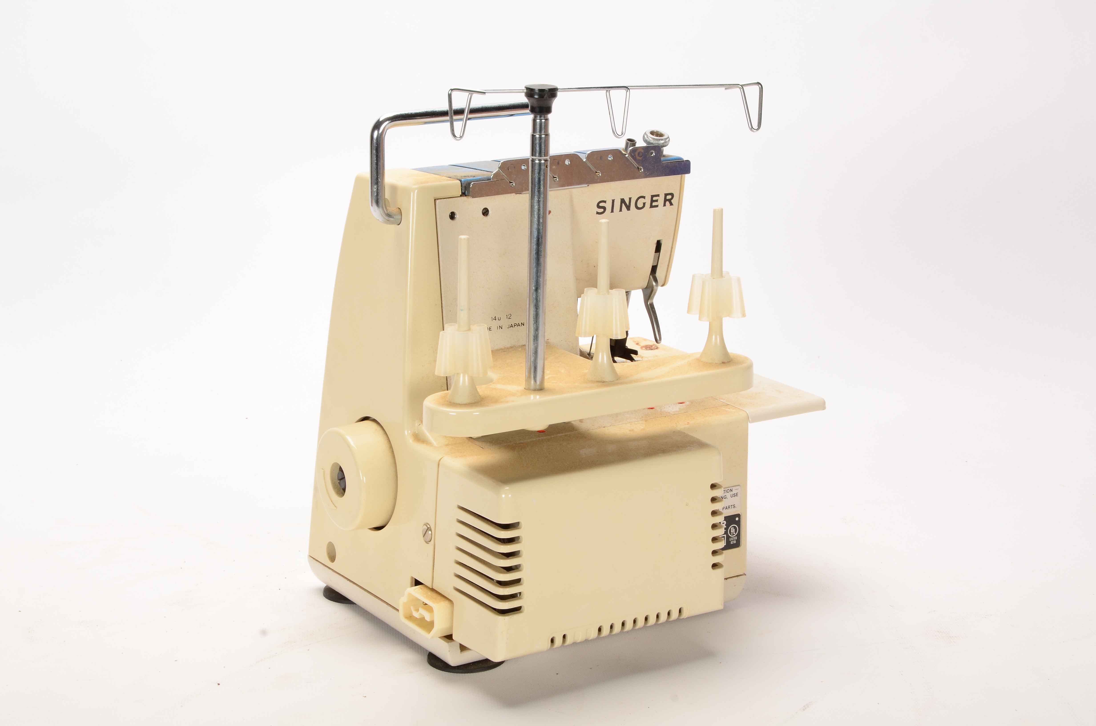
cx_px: 548
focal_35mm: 72
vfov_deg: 18.8
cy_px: 363
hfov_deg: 28.1
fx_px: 2187
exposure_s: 1/160
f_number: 16
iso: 200
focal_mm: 48
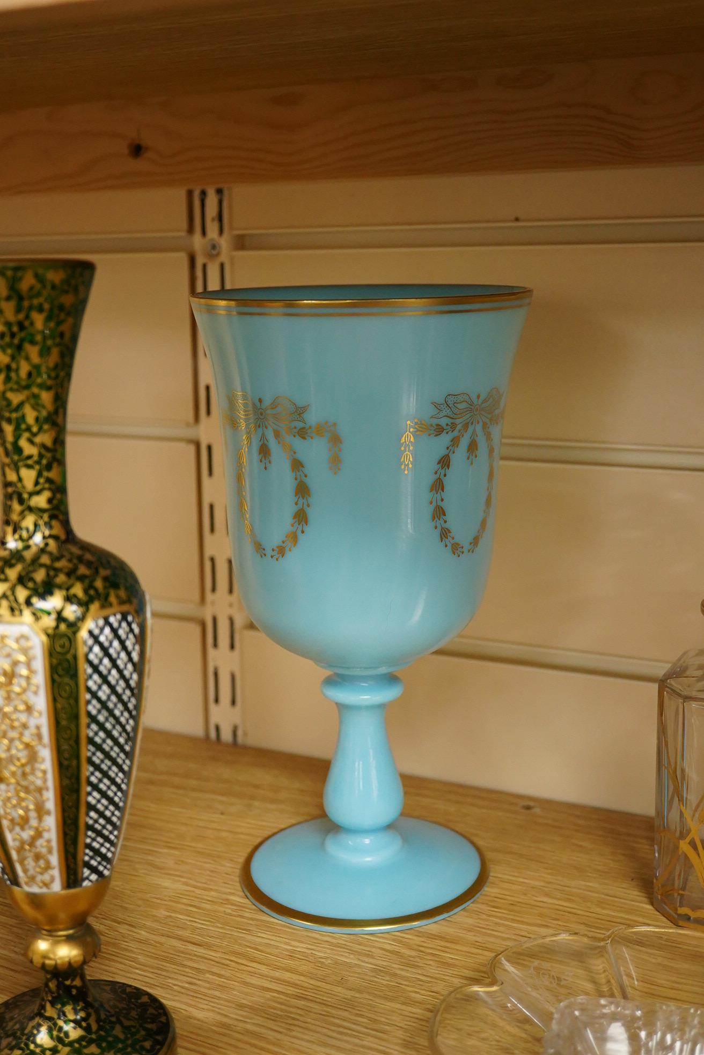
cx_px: 352
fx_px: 1320
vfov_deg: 43.6
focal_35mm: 45
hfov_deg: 29.9
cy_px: 528
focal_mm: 30
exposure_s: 1/160
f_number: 5.6
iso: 2500
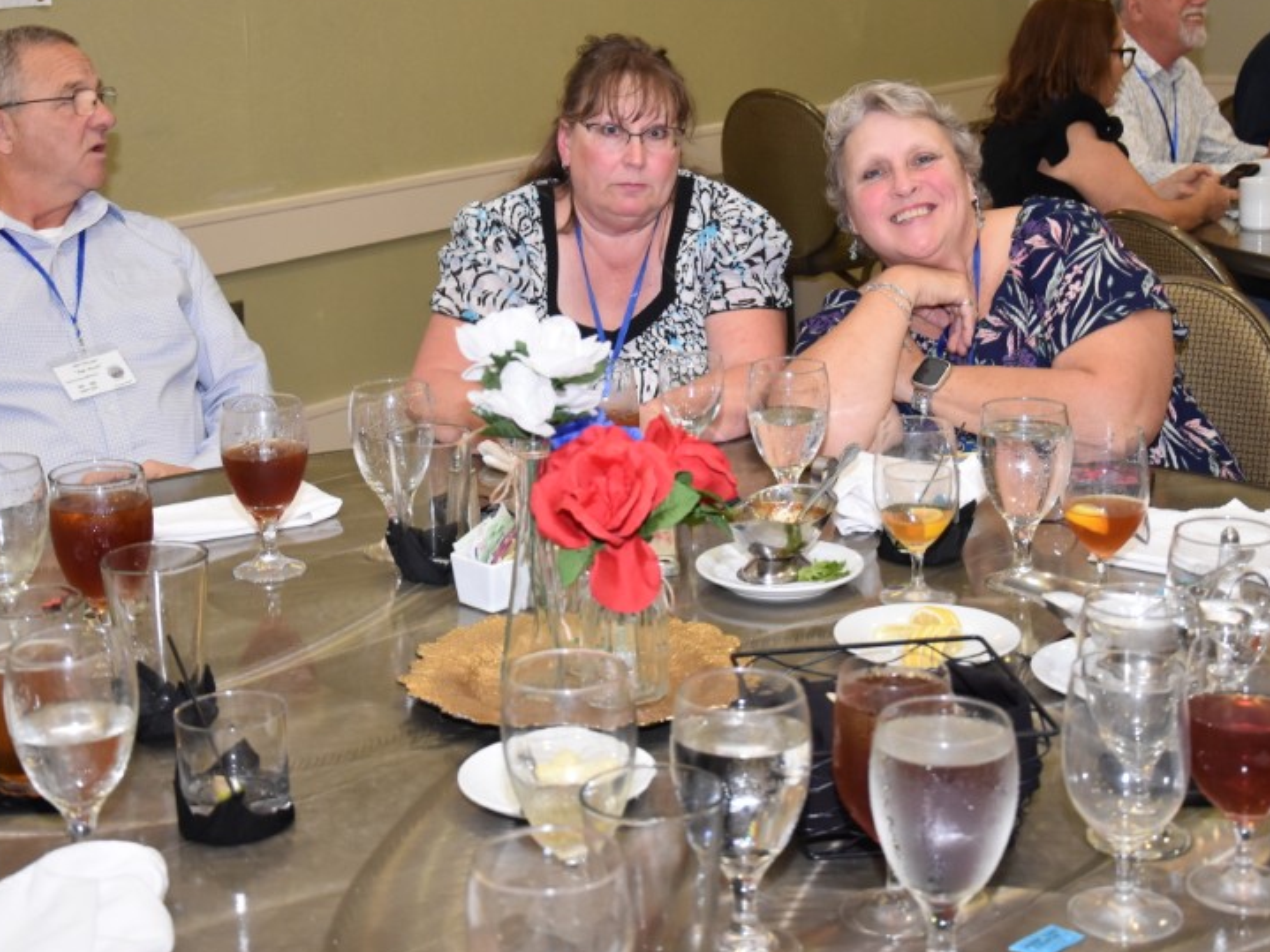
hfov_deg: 33.4
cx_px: 627
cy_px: 284
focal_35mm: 58
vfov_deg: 25.1
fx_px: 2119
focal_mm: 25
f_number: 4
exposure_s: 1/60
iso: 1100
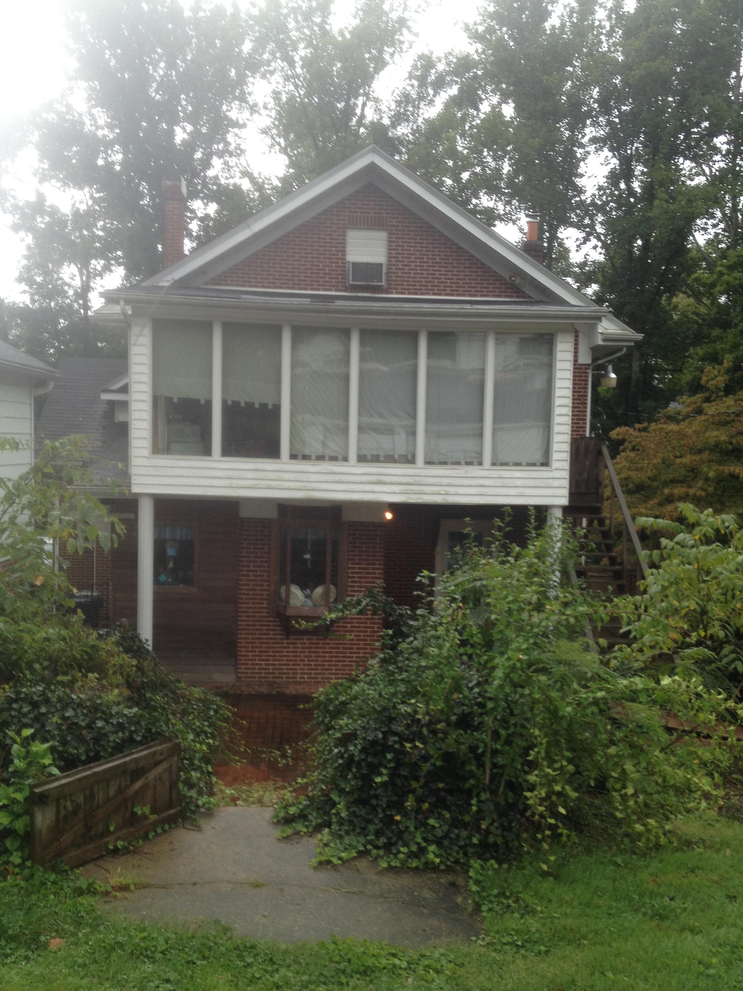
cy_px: 496
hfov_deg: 40.7
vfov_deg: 52.6
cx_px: 372
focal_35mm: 35
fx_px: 1002
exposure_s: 1/128
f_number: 2.4
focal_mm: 4.28
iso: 50
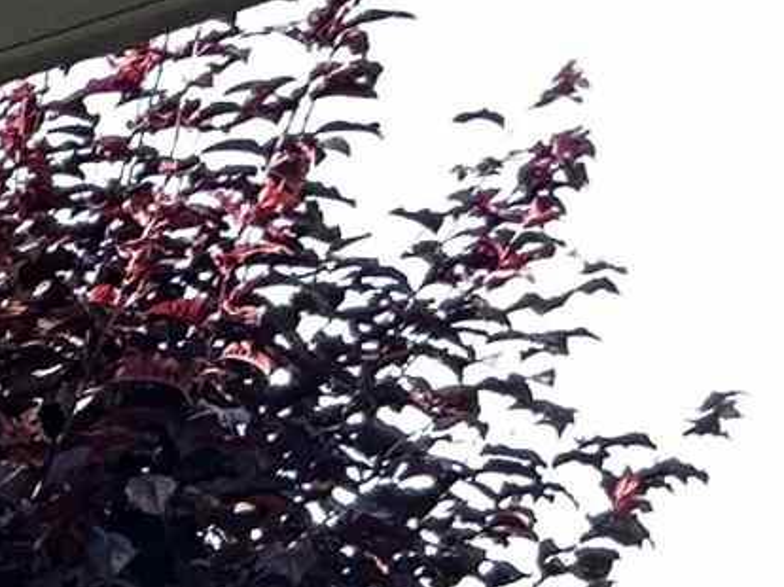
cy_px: 1617
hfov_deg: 11.8
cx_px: -1471
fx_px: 2354
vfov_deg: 10.9
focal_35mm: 104
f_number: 2.2
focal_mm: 2.22
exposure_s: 1/99
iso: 64
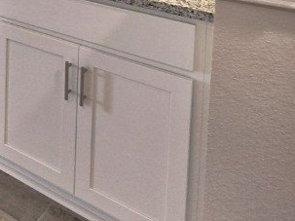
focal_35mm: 44
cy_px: -104
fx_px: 375
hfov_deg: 36.2
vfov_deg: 25.4
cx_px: -33
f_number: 2.2
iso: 50
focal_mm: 2.2
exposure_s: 1/60
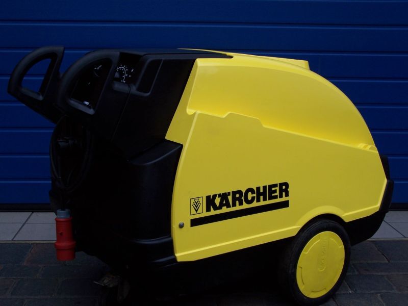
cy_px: 153
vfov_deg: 26.1
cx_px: 204
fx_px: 660
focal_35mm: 56
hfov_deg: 34.3
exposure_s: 1/125
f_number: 3.2
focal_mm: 9.3
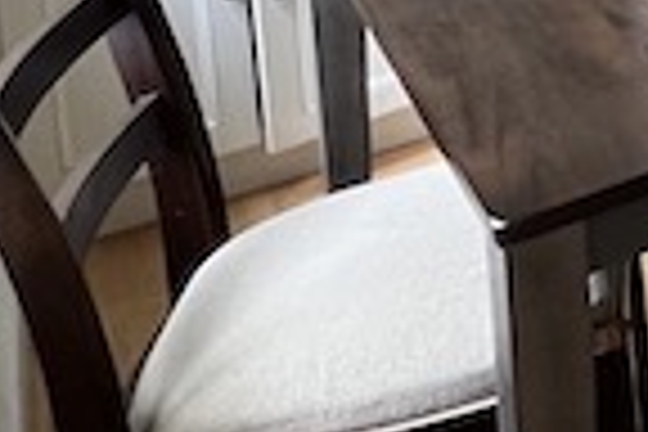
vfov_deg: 14.6
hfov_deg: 16.5
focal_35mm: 75
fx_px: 1350
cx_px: 1436
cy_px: -459
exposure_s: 1/120
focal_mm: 1.57
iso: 250
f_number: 1.8
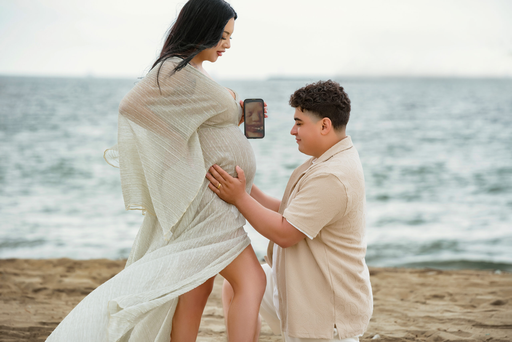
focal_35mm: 190
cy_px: 171
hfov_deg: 10.8
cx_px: 256
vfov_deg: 7.2
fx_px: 2703
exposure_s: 1/200
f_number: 5.6
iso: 125
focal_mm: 190
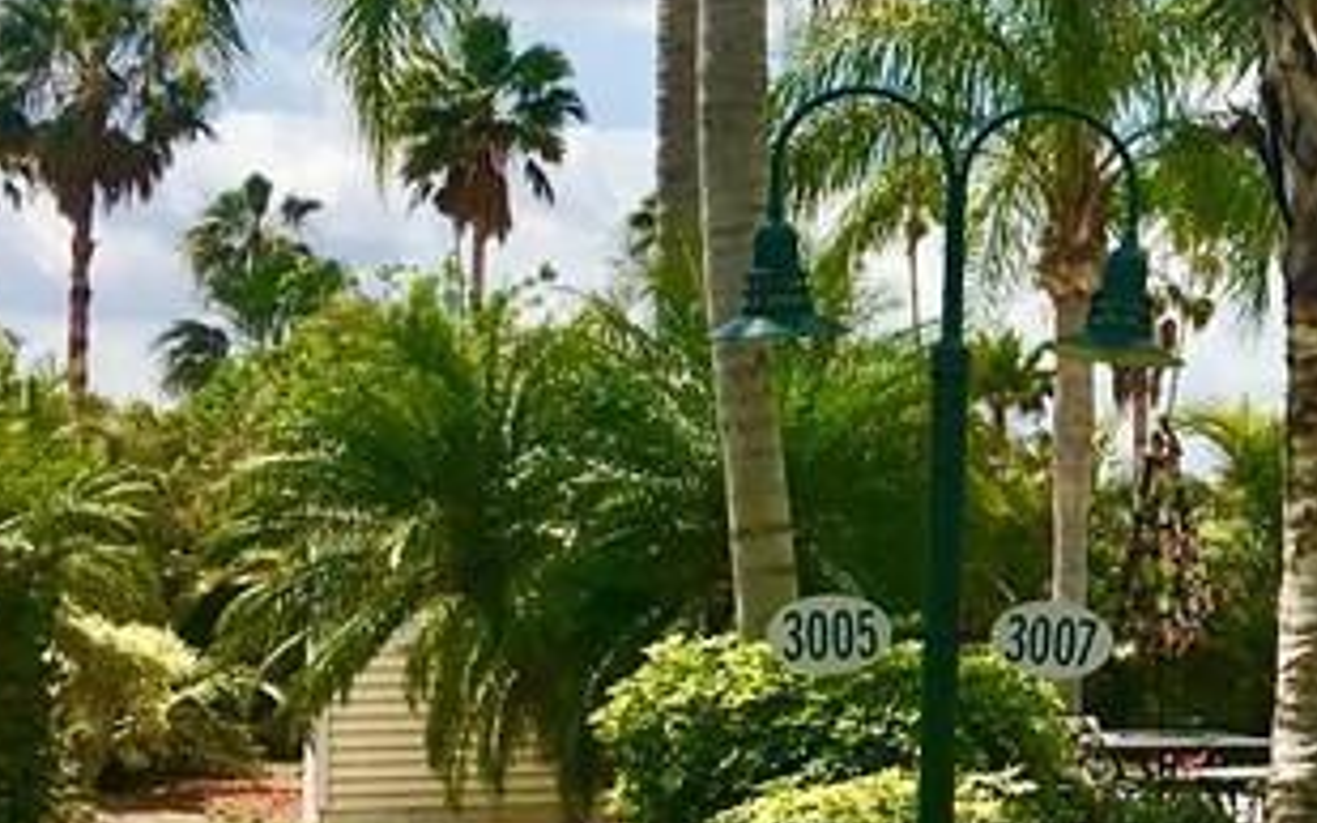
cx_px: 1773
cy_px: 392
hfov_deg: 18.7
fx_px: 3660
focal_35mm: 102
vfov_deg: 12.8
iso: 25
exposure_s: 1/2564
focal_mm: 4.15
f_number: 2.2
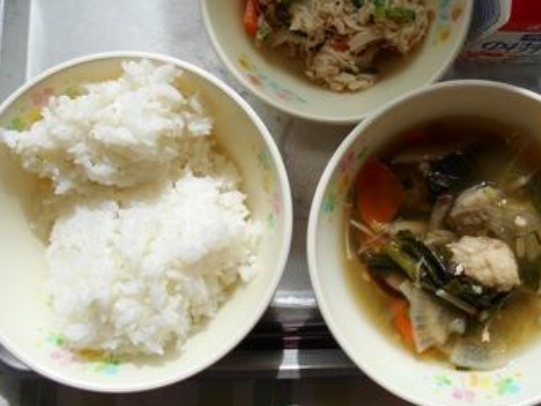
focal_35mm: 35
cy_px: 141
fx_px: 547
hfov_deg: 52.3
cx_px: 322
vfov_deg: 40.3
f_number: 3.2
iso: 80
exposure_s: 1/250
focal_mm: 4.6
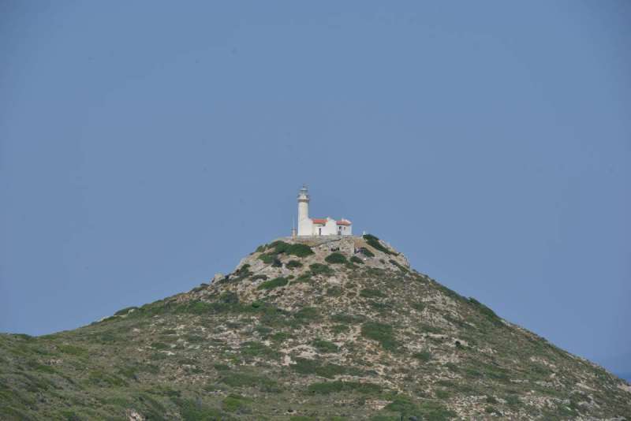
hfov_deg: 10.3
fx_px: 3507
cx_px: 316
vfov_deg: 6.9
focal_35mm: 200
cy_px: 210
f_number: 9
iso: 100
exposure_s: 1/320
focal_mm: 200
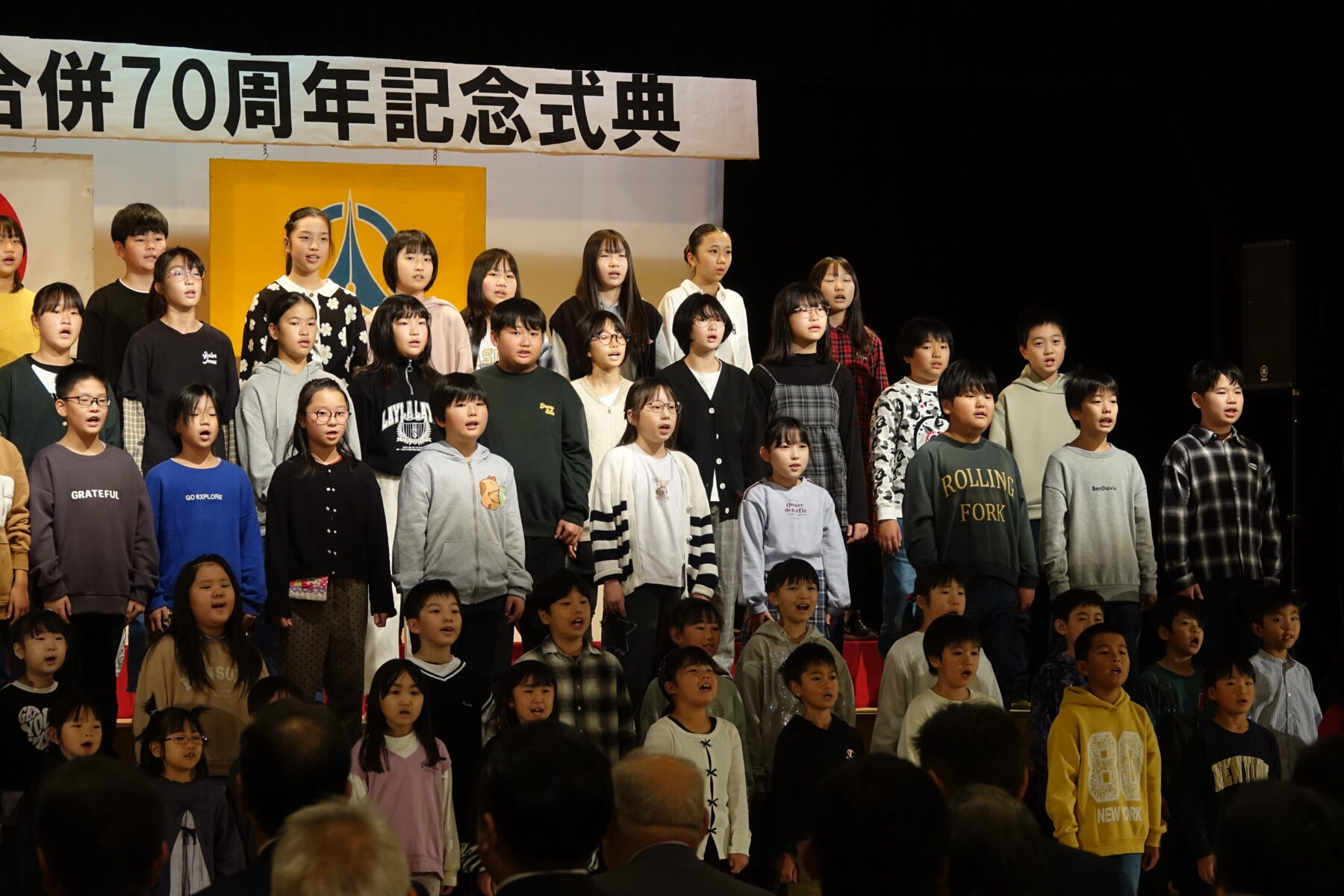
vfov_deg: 9.2
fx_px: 5562
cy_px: 448
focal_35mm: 149
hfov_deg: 13.8
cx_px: 672
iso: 800
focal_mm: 54.57
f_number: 4
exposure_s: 1/100
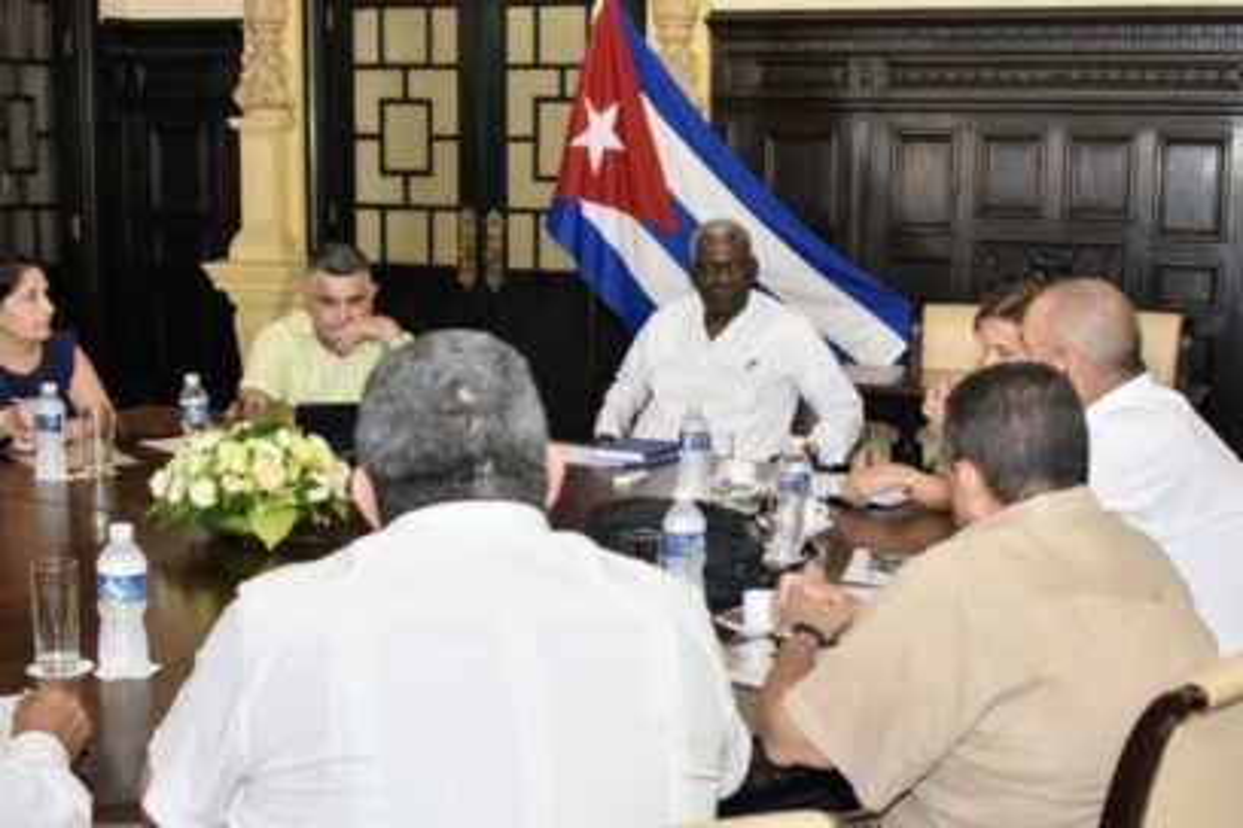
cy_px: 414
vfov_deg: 31.9
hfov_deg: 46.4
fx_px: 1450
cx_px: 622
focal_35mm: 42
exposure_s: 1/60
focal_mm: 28
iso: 640
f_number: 3.5
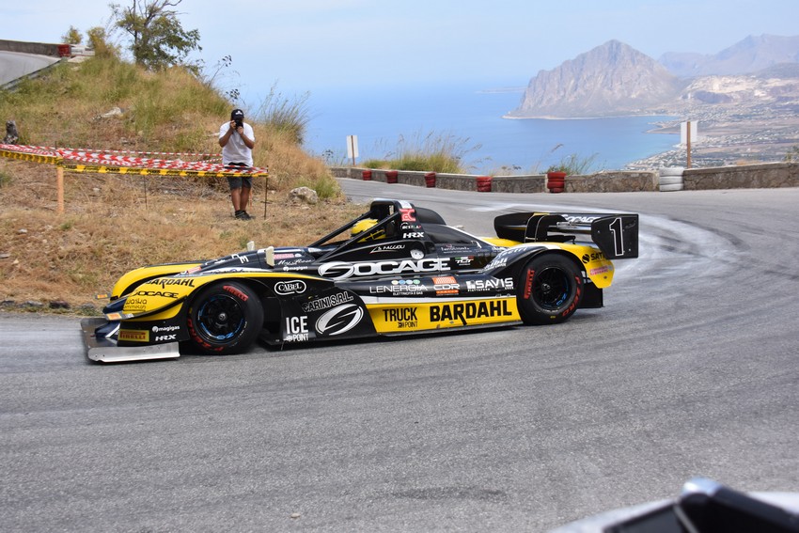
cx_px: 400
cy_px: 266
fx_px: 1132
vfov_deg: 26.5
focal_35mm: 51
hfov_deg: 38.9
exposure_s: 1/1600
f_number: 6.3
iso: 400
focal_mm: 34
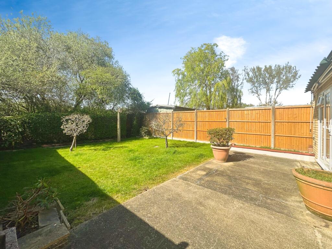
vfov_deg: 85.7
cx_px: 166
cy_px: 124
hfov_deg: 102.0
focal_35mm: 14
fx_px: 134
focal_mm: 2.22
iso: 50
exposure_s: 1/1276
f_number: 2.2
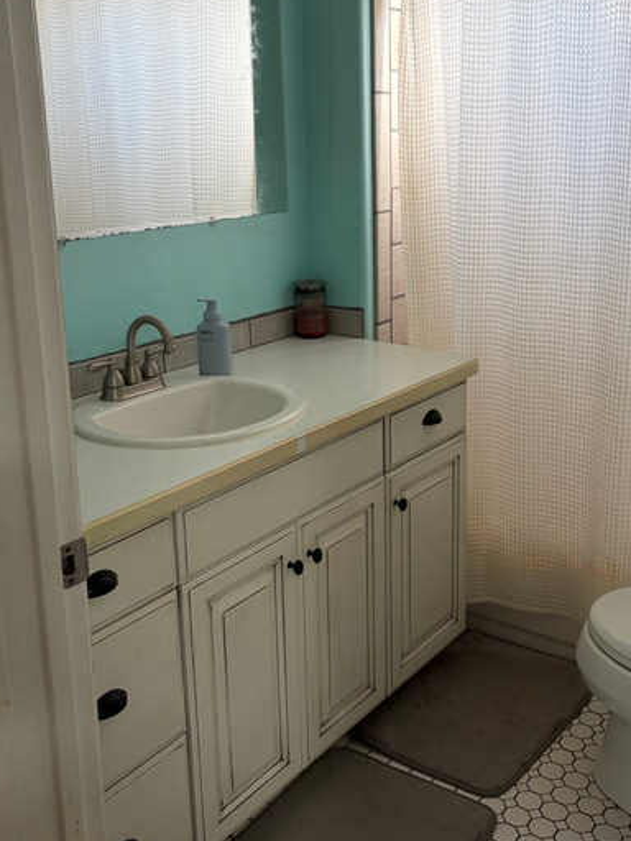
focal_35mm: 39
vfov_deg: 47.8
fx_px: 948
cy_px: 371
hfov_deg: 36.7
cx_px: 368
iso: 100
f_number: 1.6
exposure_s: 1/60
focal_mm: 5.96
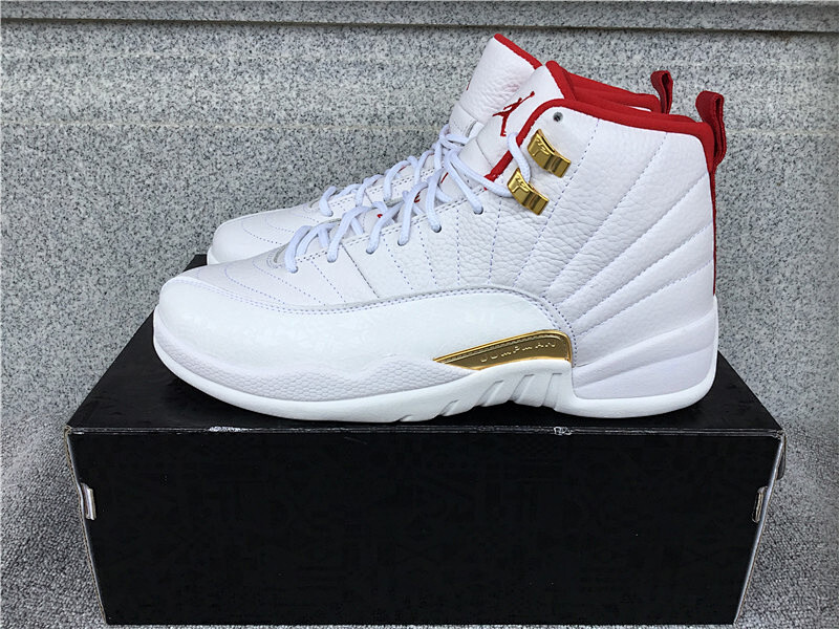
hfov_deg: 58.4
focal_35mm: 31
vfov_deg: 45.4
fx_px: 751
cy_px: 314
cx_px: 420
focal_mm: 3.3
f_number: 2.4
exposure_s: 1/337
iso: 25
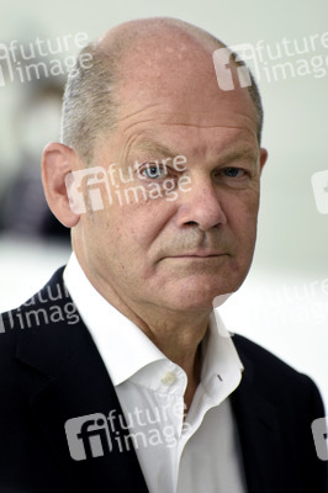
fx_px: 4107
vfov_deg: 6.9
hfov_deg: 4.6
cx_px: 164
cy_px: 246
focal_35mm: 300
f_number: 5.6
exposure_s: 1/500
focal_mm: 300
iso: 3200
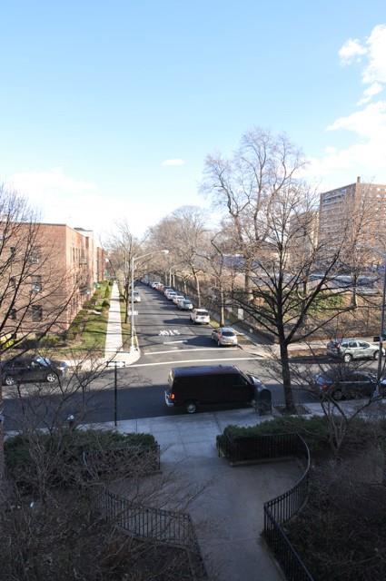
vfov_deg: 77.4
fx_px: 363
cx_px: 193
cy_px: 290
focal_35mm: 22
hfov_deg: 56.0
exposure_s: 1/200
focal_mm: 15
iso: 200
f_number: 6.3
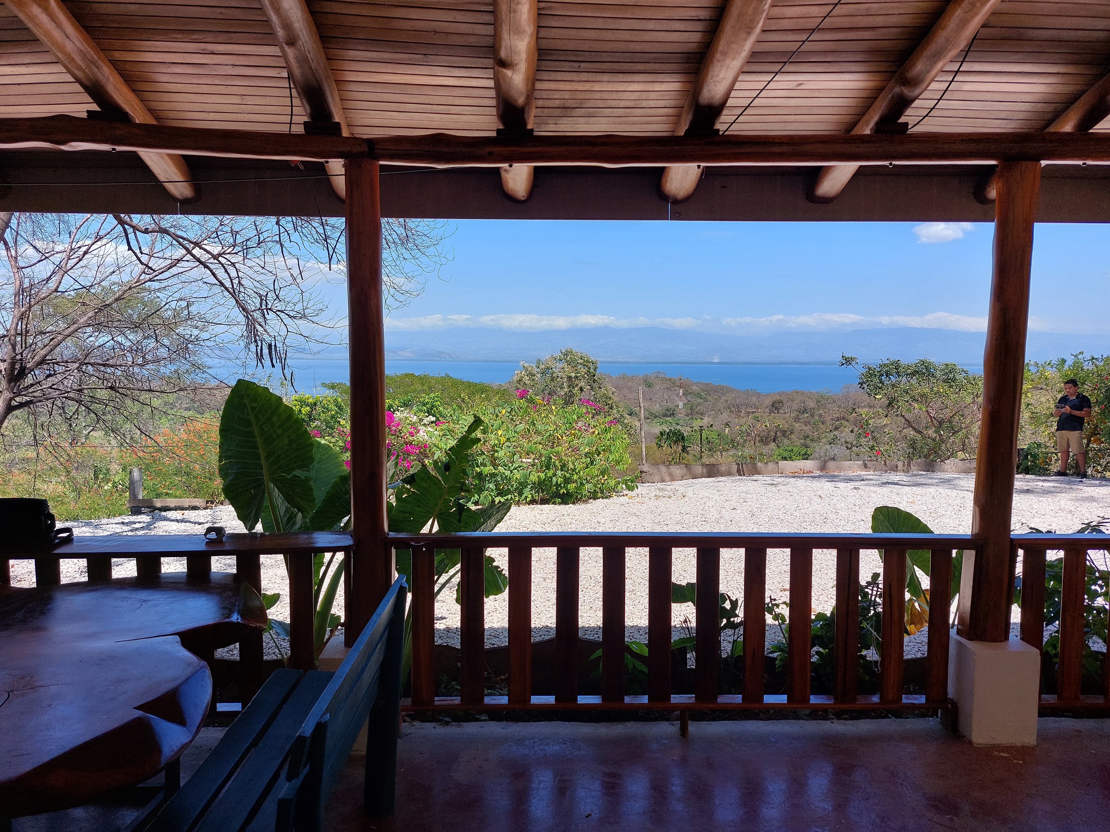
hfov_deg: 71.6
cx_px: 555
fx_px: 770
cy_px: 416
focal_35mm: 24
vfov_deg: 56.8
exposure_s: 1/1167
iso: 25
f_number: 1.8
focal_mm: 5.23
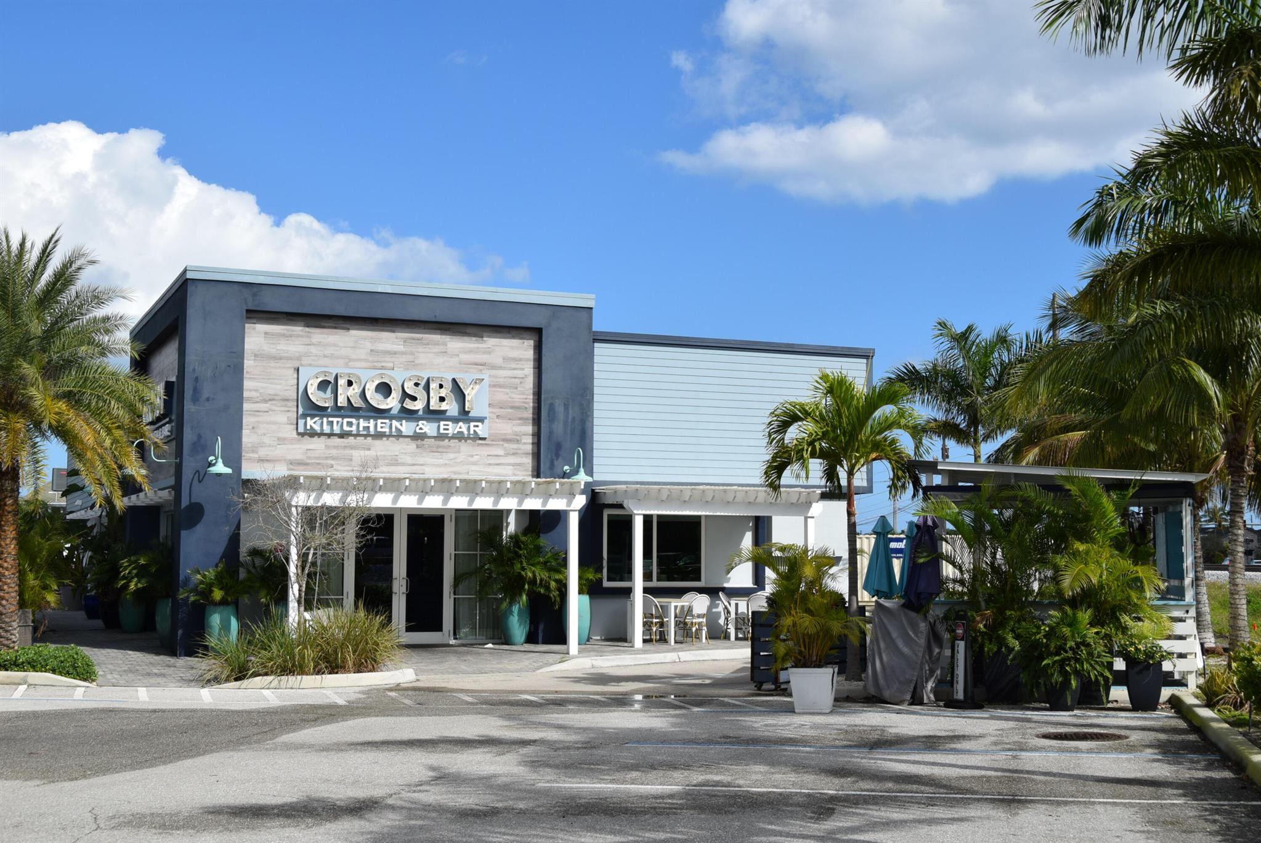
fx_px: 1525
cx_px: 630
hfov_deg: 44.9
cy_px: 422
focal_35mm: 44
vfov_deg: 30.9
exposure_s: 1/500
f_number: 11
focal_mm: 29
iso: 200
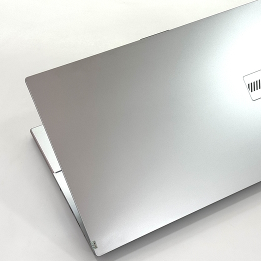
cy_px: 126
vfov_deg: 26.5
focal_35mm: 65
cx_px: 167
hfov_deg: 26.4
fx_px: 554
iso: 50
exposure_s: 1/193
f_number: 1.78
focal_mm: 6.76
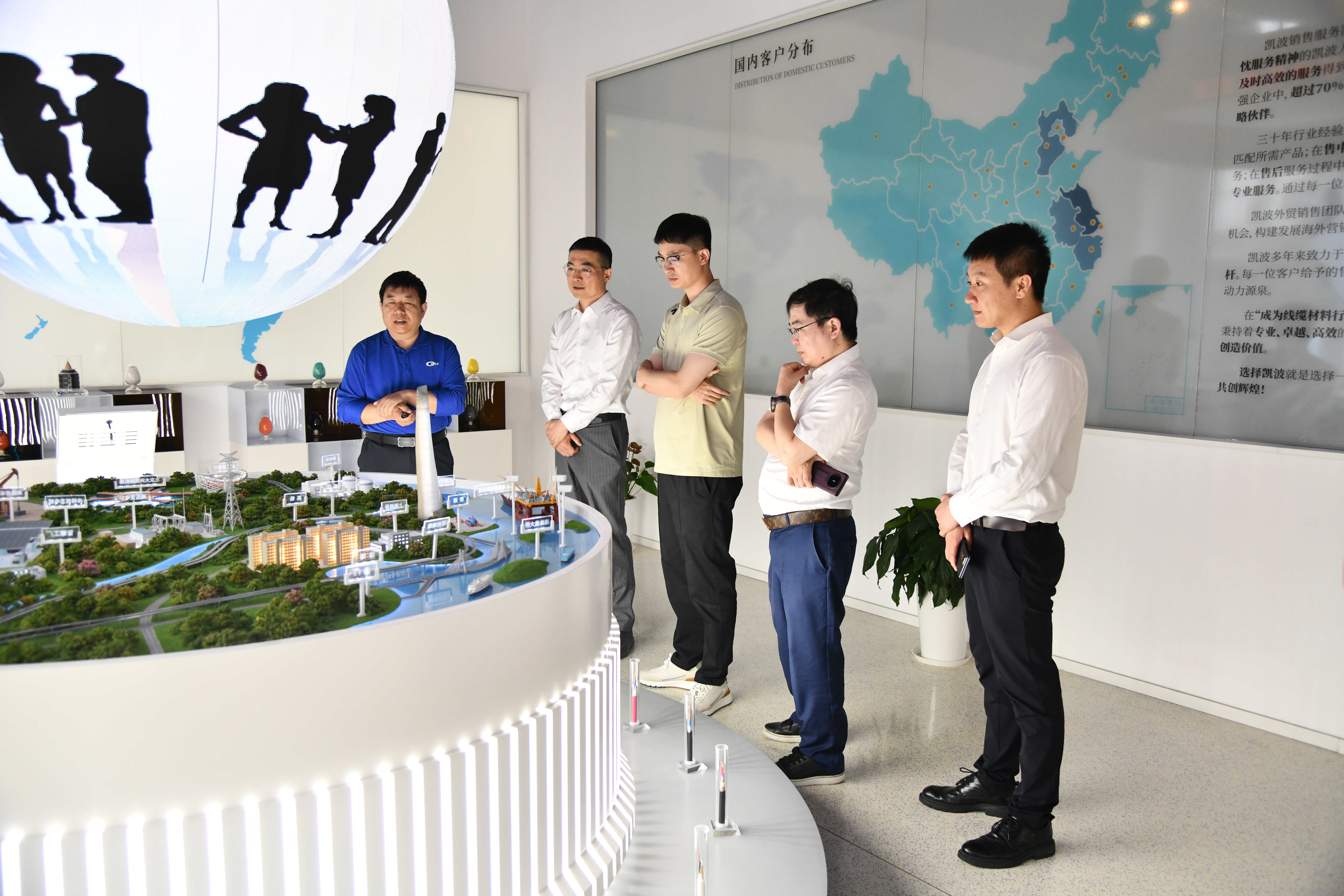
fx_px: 1120
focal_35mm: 30
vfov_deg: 43.6
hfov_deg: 61.9
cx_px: 672
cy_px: 448
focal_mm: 30
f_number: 4
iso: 1600
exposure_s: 1/250
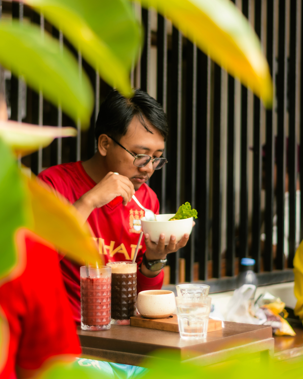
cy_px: 166
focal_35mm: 91
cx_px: 143
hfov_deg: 16.9
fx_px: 1020
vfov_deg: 21.0
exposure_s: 1/500
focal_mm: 50
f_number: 1.8
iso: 125
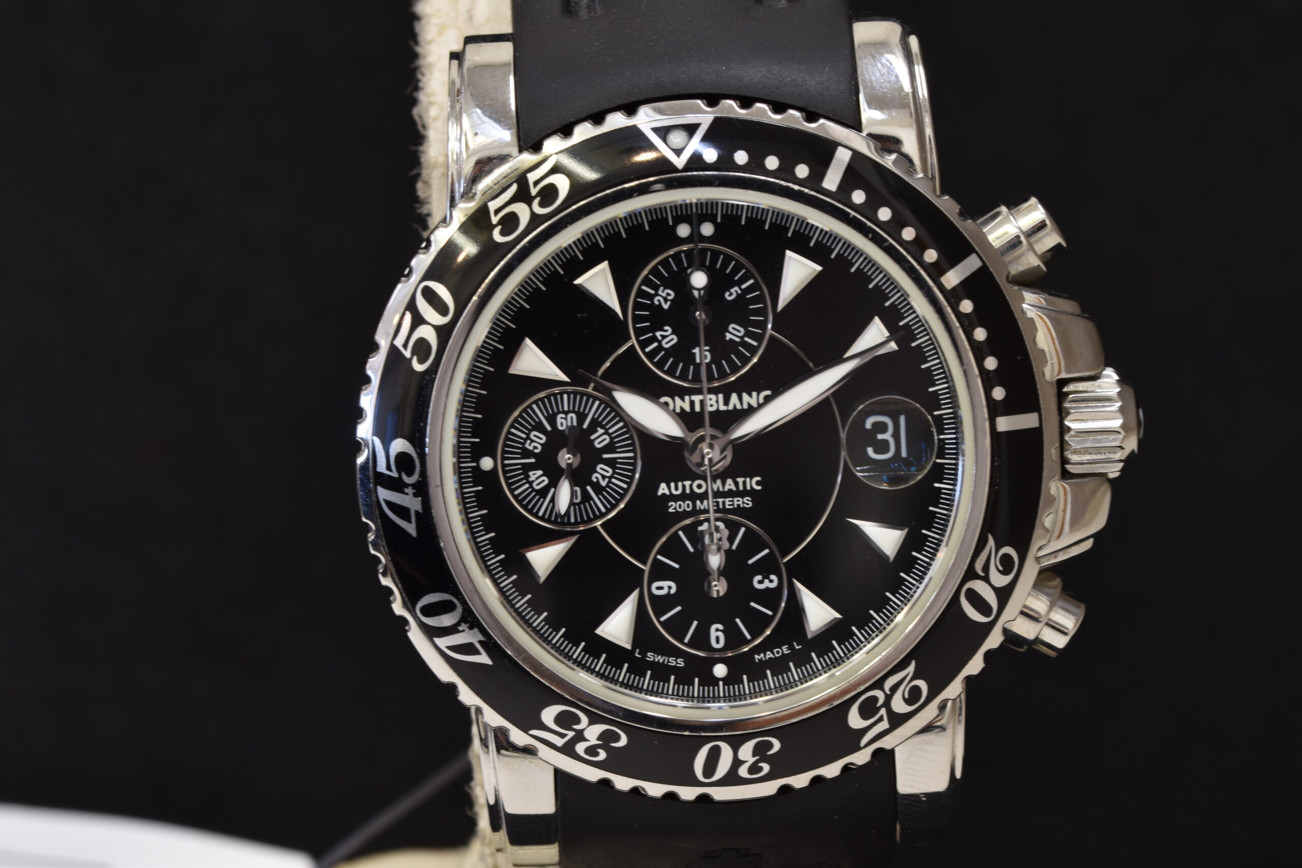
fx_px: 4882
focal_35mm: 135
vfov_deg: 10.2
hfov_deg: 15.2
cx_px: 651
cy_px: 434
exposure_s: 1/2.5
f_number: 13
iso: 100
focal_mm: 90
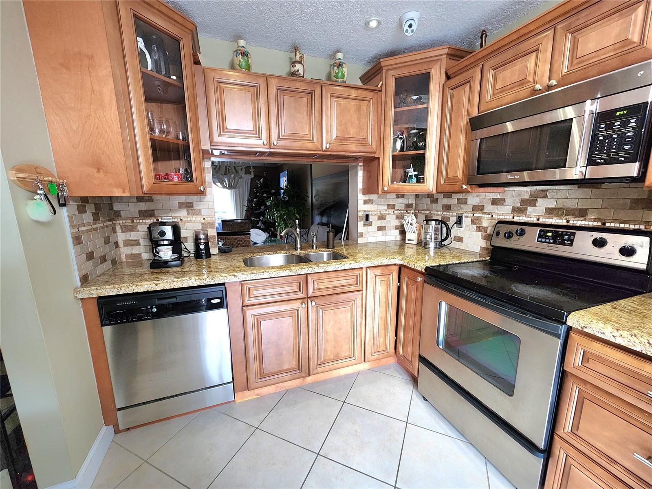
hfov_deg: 106.2
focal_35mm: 13
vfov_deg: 89.9
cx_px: 326
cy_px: 244
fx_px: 245
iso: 500
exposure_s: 1/30
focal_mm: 2.2
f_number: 2.2
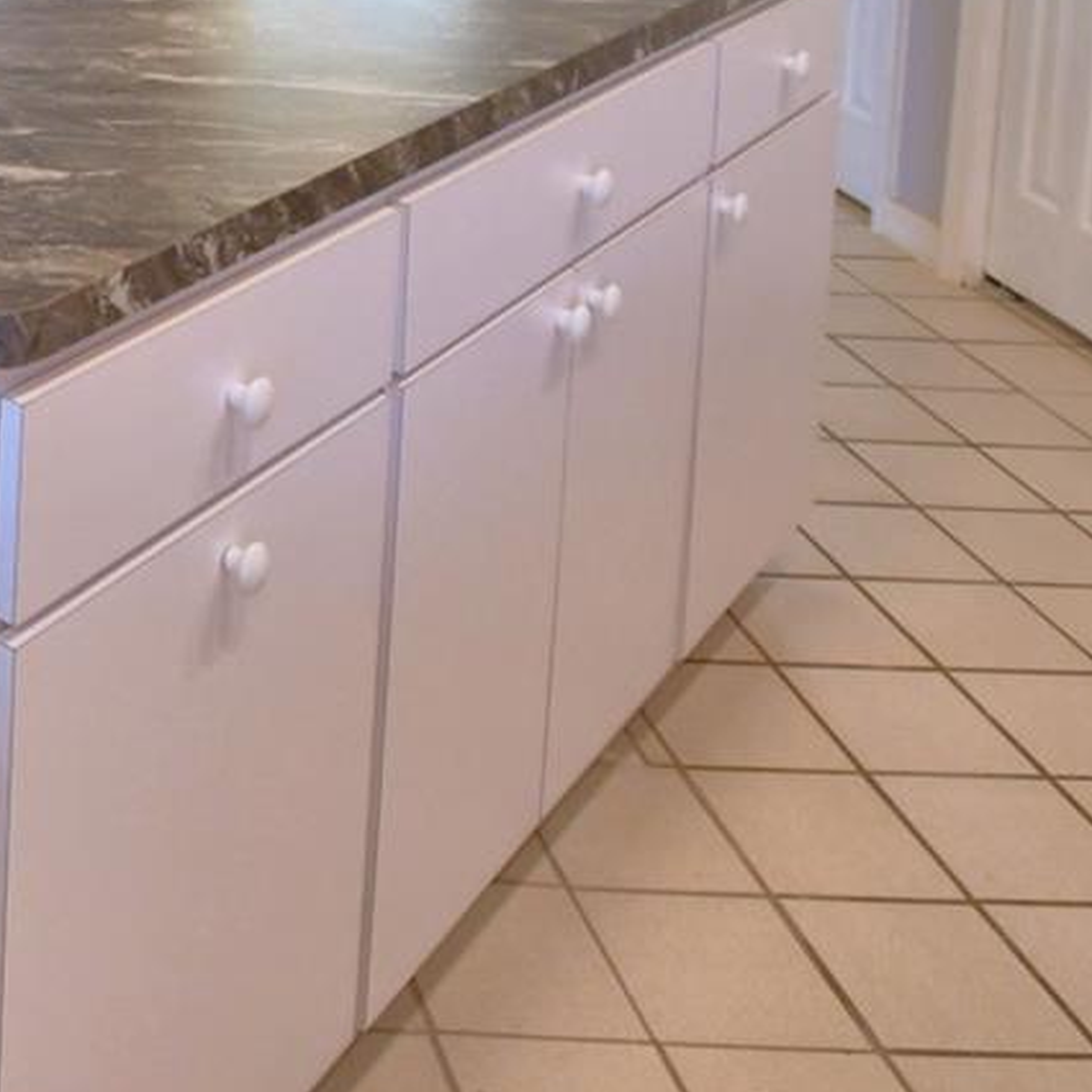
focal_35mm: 48
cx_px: -280
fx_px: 1713
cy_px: -267
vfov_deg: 29.6
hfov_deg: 29.4
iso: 400
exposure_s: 1/50
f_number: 4.5
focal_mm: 10
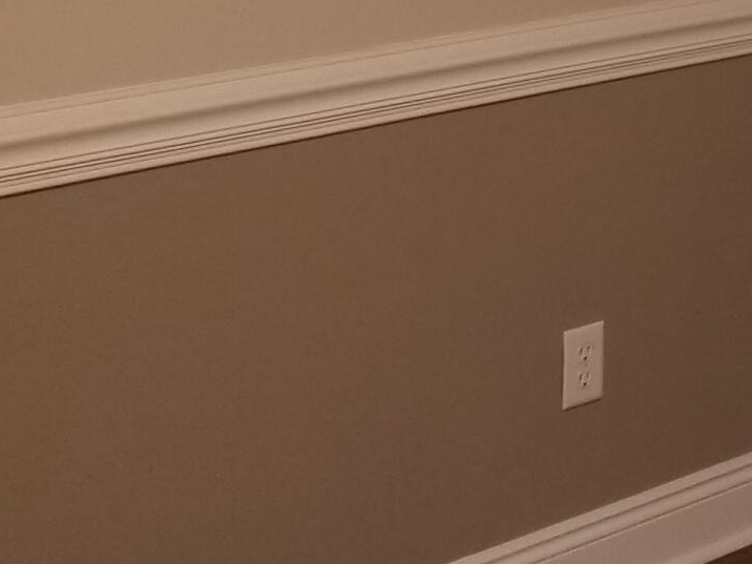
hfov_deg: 14.6
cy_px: -456
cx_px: 1547
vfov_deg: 12.4
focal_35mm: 109
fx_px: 2368
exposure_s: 1/60
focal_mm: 4.25
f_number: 1.7
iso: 80
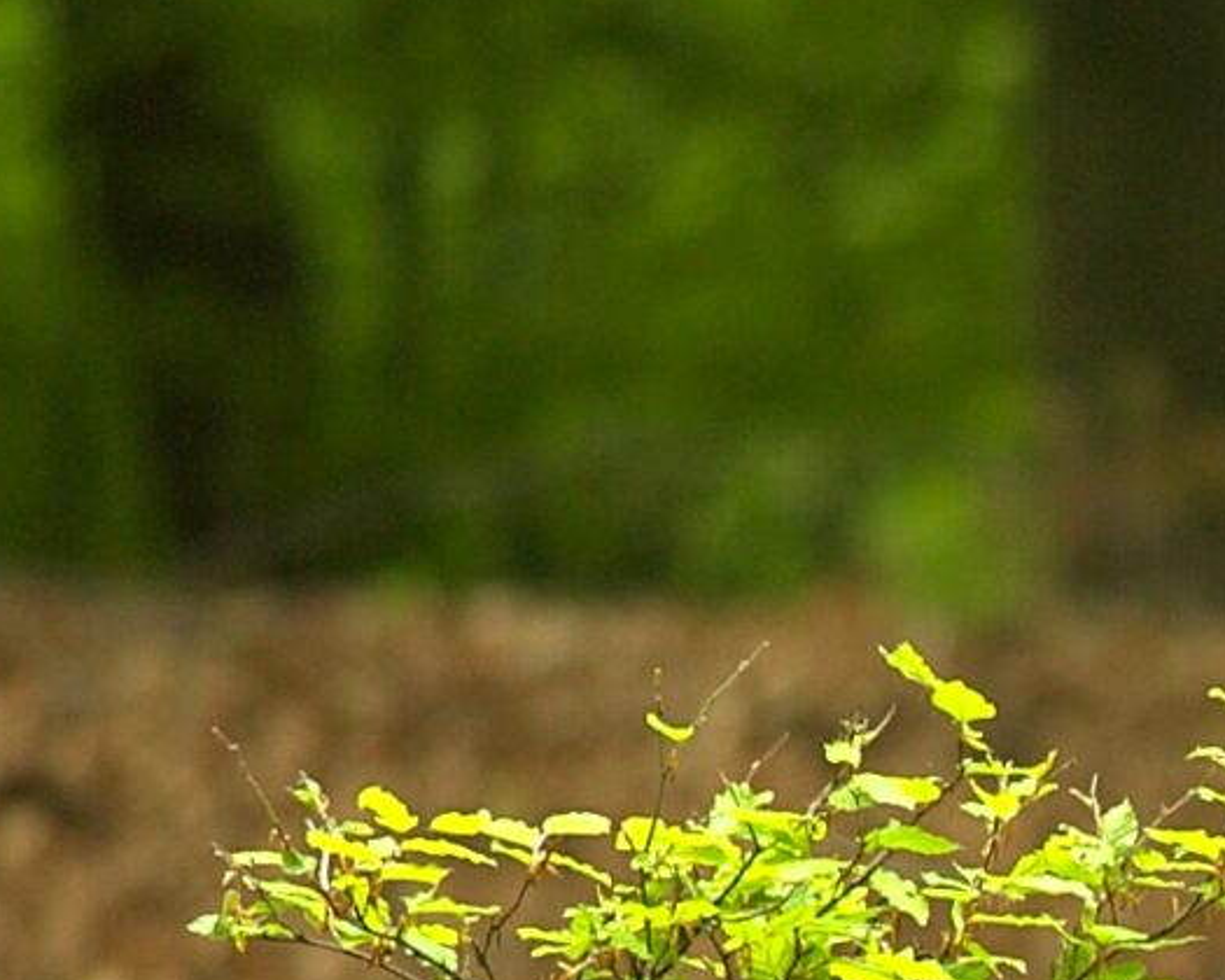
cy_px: 1140
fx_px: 74541
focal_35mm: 2056
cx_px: 2844
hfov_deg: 0.9
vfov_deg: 0.8
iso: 200
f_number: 4
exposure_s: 1/30
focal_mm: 300
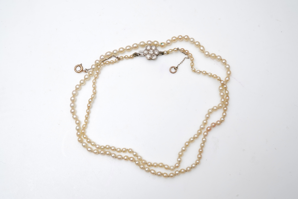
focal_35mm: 45
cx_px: 149
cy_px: 100
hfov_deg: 43.6
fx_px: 372
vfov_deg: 29.9
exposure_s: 1/125
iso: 320
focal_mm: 30
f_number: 18
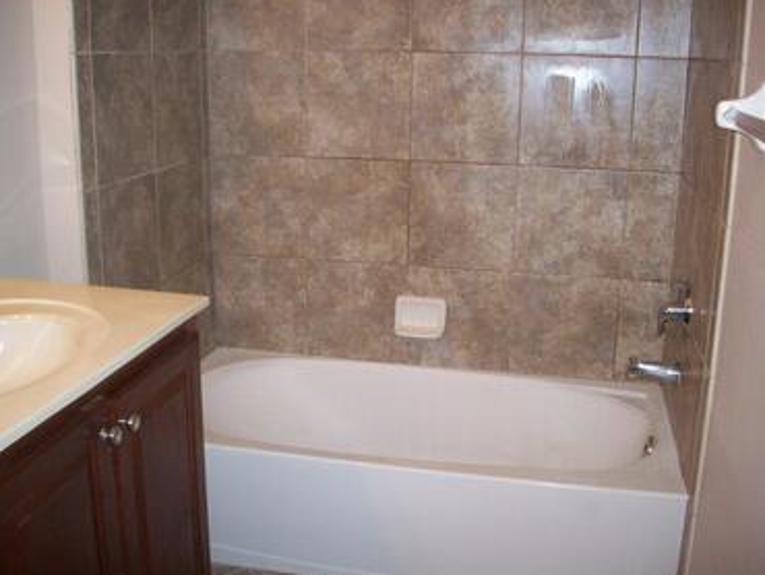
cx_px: 378
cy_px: 271
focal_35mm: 40
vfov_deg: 36.0
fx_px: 885
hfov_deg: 46.8
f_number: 2.8
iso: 200
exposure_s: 1/64
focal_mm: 6.2
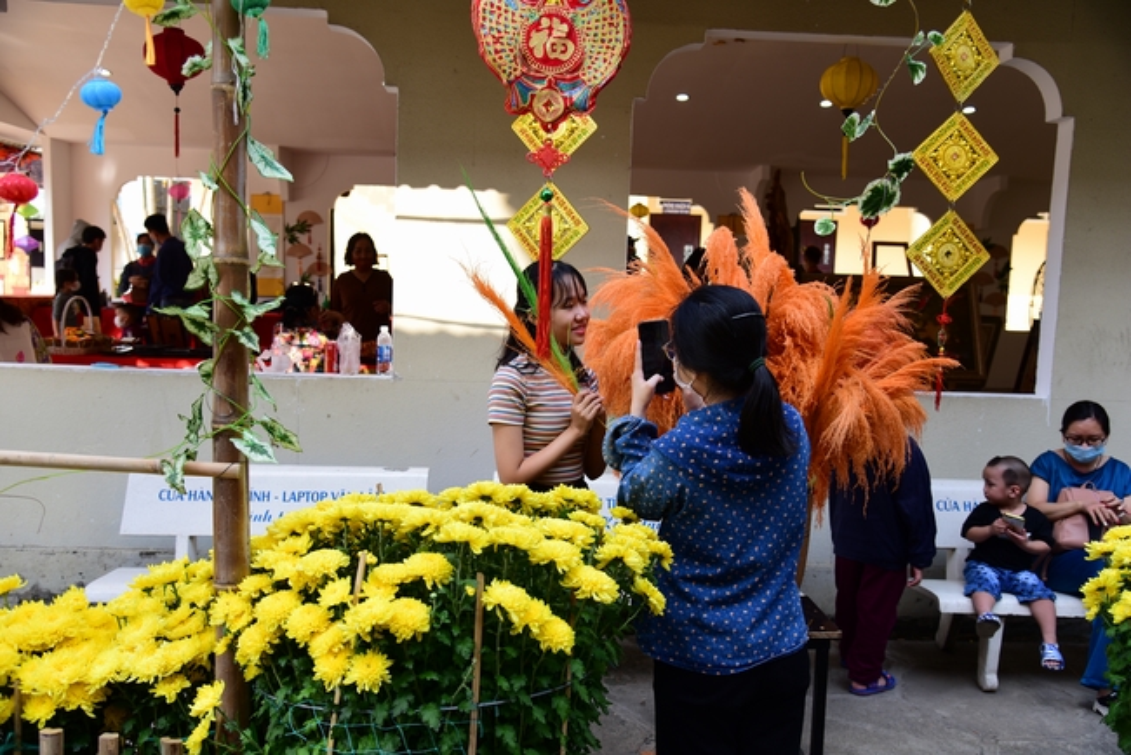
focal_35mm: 31
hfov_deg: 60.3
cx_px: 566
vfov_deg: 42.4
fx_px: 974
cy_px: 378
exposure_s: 1/160
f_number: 4.5
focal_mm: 31
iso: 125
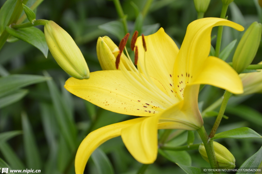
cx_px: 124
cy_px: 81
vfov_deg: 6.7
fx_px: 1480
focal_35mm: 204
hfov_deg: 10.1
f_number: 6
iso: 400
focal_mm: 125
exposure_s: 1/400
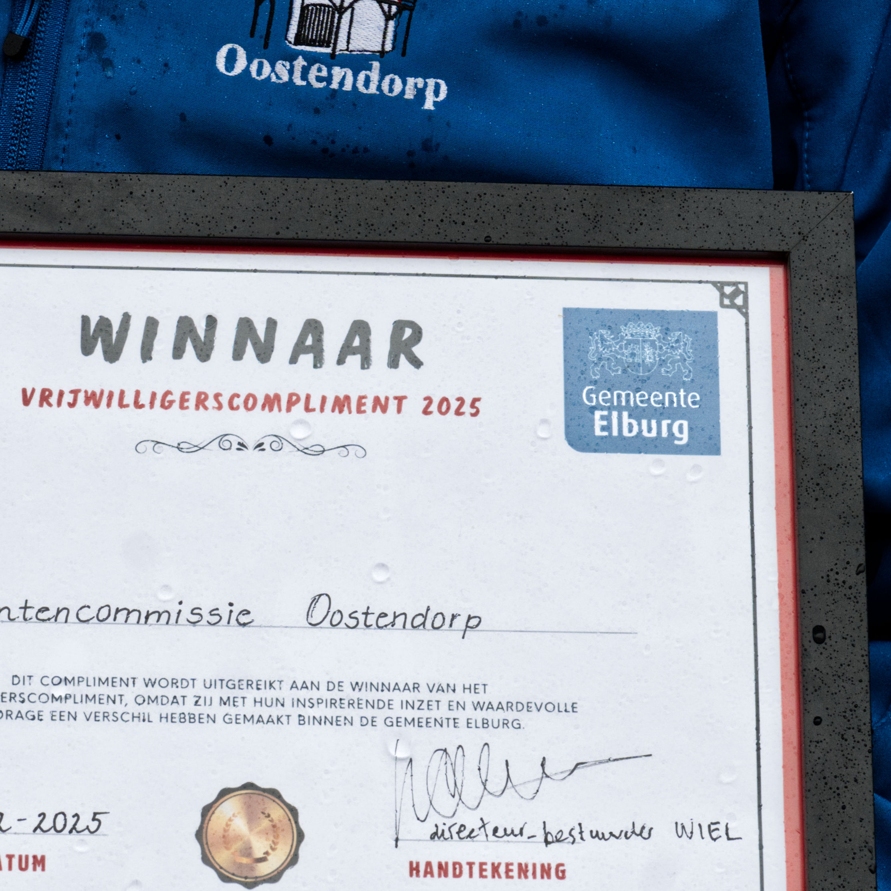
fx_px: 5475
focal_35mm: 188
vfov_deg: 9.3
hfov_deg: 9.3
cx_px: 347
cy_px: 408
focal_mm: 70
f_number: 6.3
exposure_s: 1/125
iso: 800
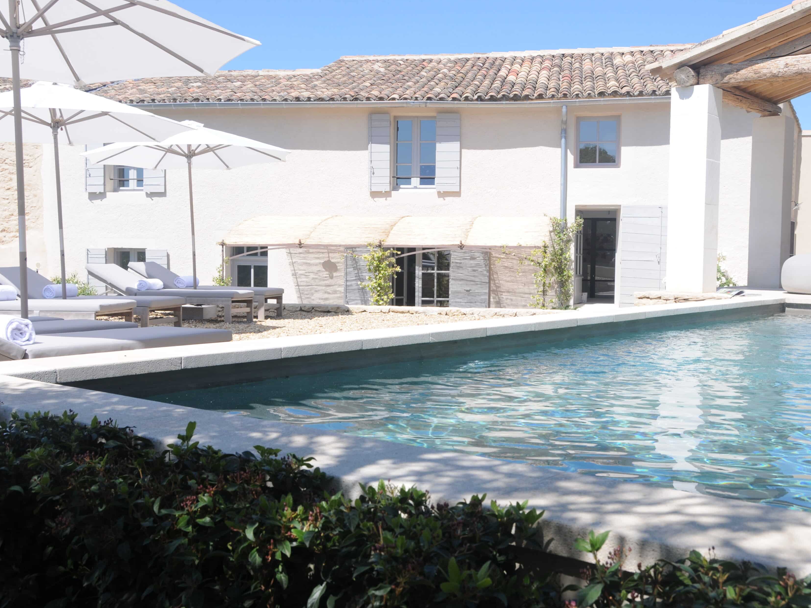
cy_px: 298
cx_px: 415
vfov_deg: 36.0
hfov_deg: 46.8
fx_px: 937
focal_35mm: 40
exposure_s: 1/320
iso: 250
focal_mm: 24
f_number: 9
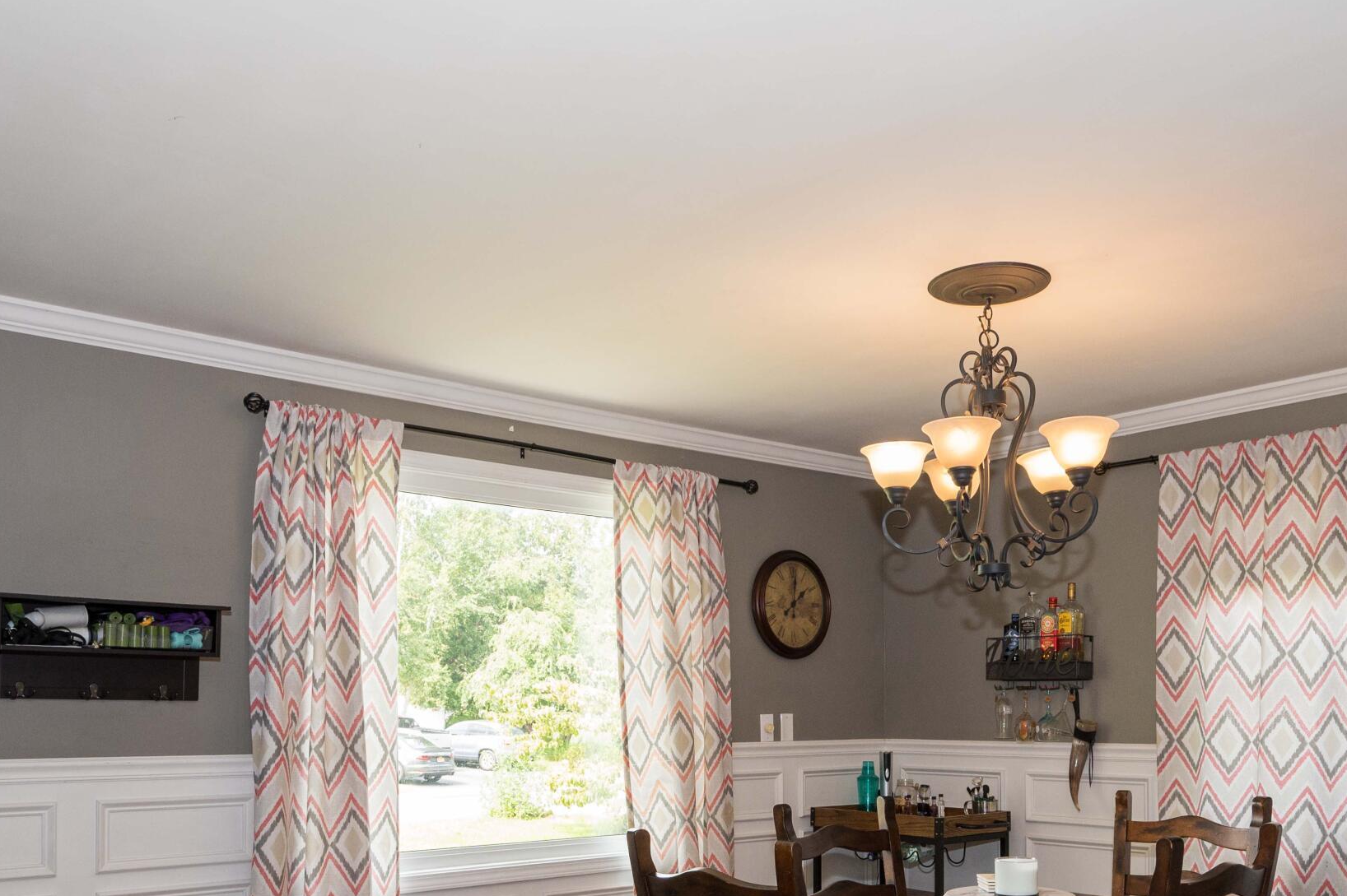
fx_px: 1234
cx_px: 687
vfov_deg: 38.9
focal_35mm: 33
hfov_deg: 57.2
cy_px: 666
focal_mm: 18
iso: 800
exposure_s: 1/90
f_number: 8
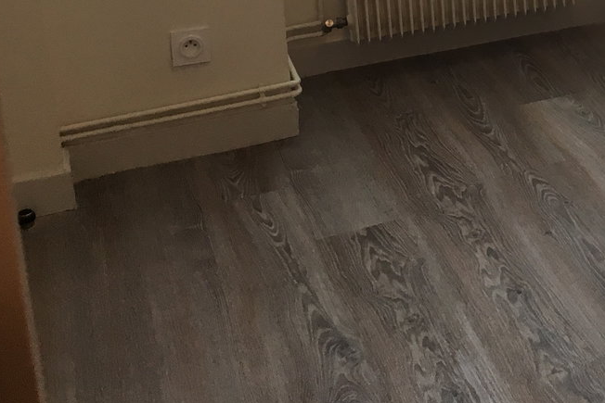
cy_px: -141
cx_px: 719
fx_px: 1244
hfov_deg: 24.8
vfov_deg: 17.2
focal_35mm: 74
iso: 25
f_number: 2.2
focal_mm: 4.15
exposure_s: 1/33
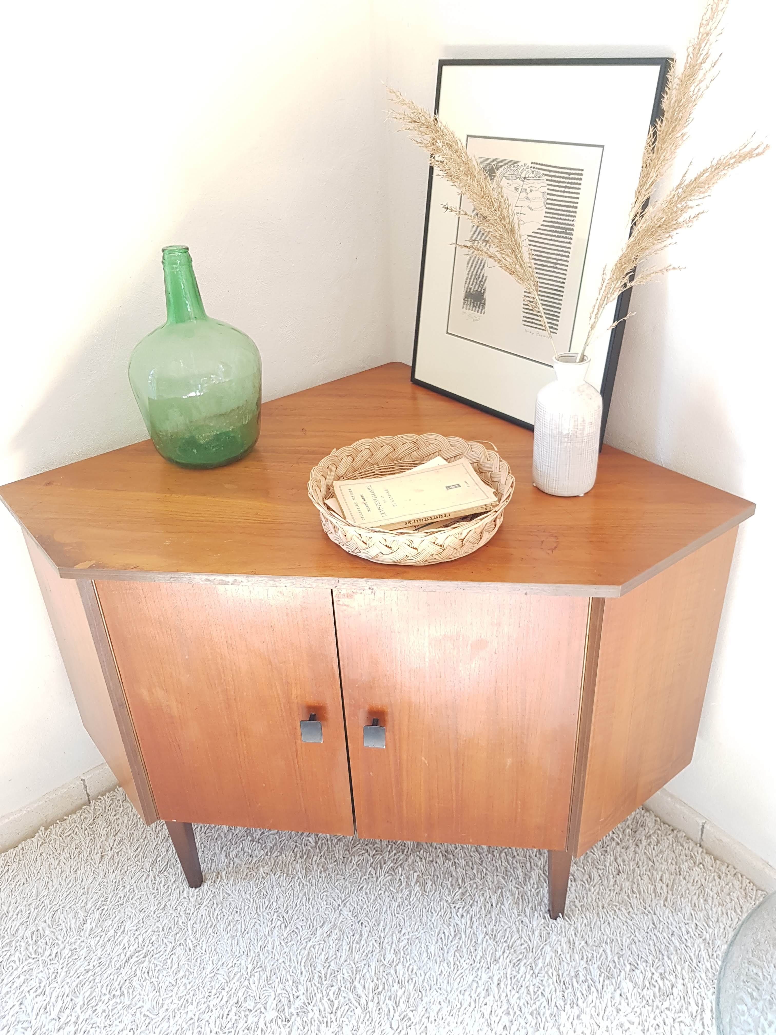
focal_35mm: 26
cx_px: 388
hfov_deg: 53.1
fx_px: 777
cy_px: 518
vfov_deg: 67.3
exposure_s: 1/50
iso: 125
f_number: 1.7
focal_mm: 4.2
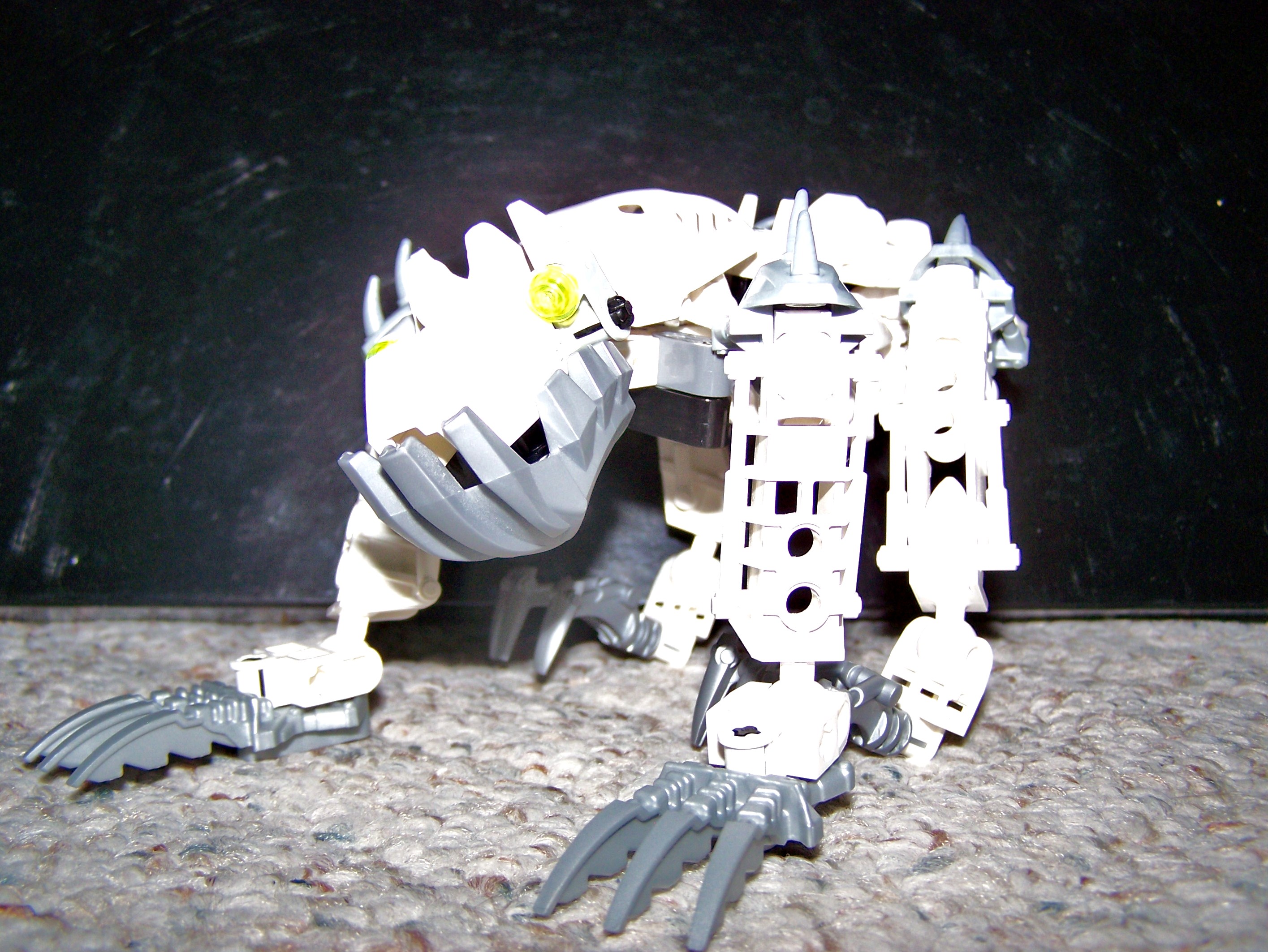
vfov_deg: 37.8
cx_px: 634
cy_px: 476
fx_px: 1393
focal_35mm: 38
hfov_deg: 49.0
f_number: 2.8
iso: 160
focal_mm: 6.3
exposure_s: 1/60
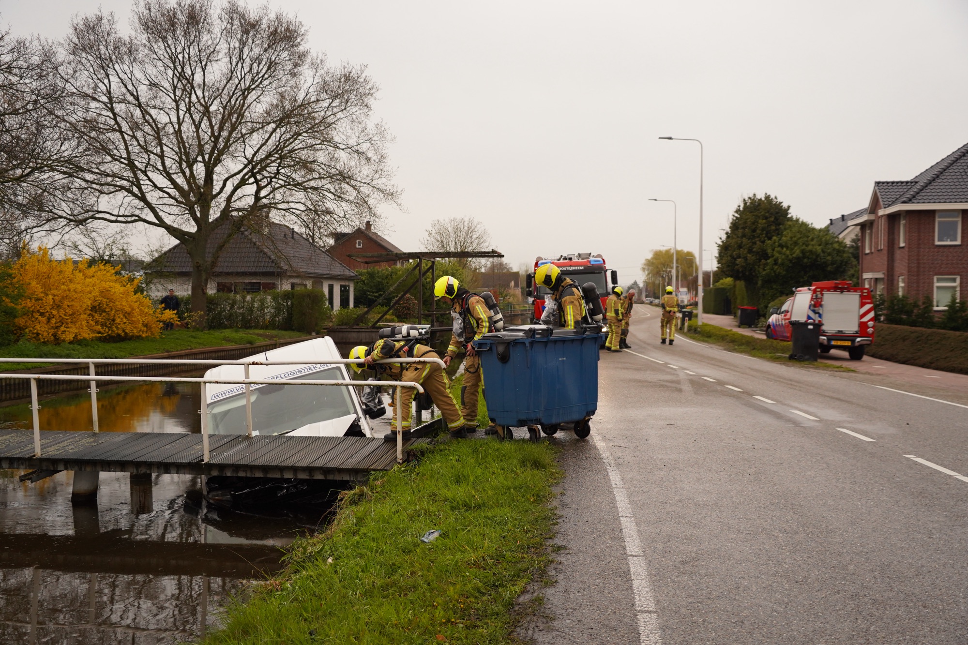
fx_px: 914
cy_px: 322
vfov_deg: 38.9
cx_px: 484
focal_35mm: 34
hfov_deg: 55.8
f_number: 4
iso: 1600
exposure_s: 1/2500
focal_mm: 34
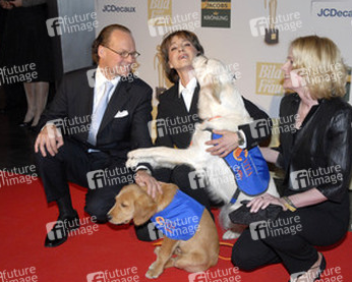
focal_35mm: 57
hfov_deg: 33.2
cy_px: 152
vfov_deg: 26.9
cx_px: 186
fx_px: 590
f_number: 5.6
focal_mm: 31
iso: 800
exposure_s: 1/125
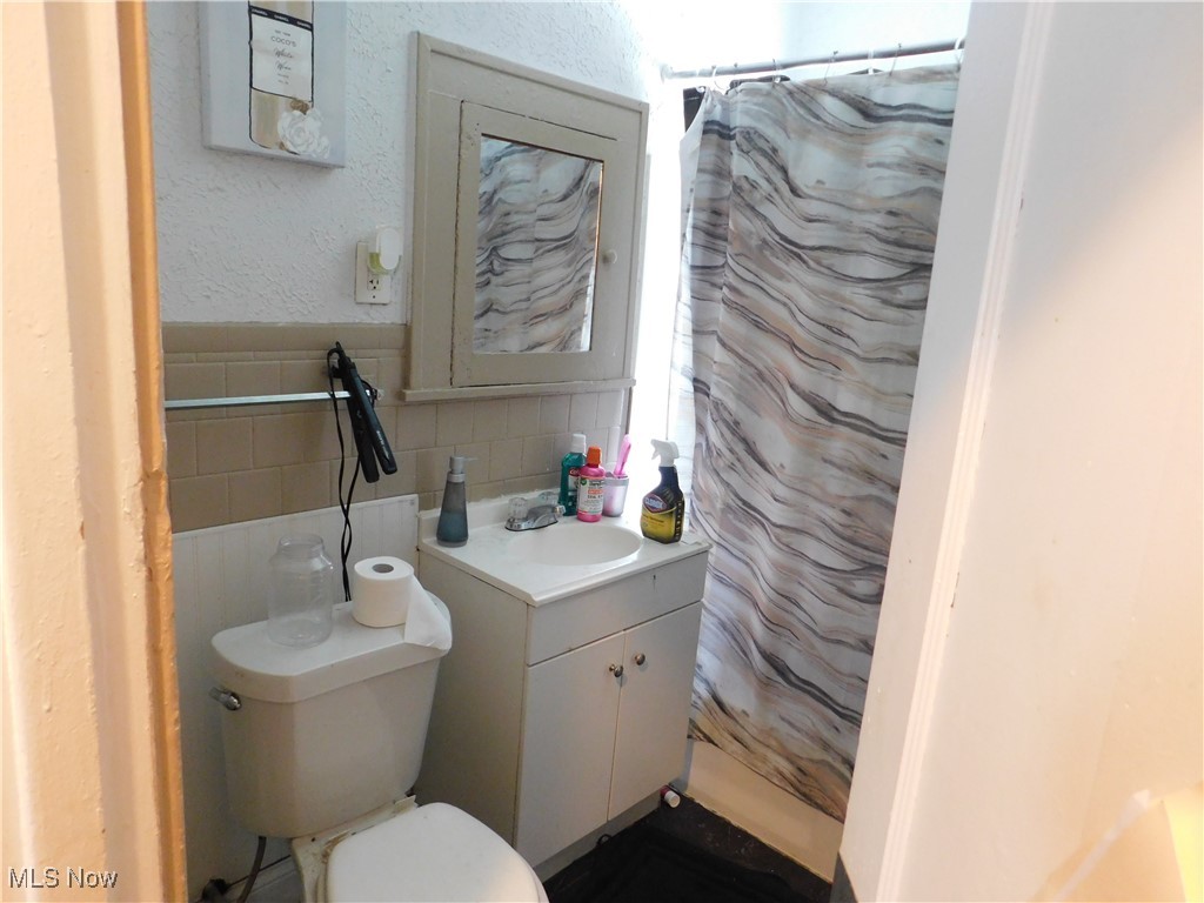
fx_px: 800
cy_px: 452
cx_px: 602
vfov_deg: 58.9
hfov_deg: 73.9
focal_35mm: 23
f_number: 3
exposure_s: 1/8
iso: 500
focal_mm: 4
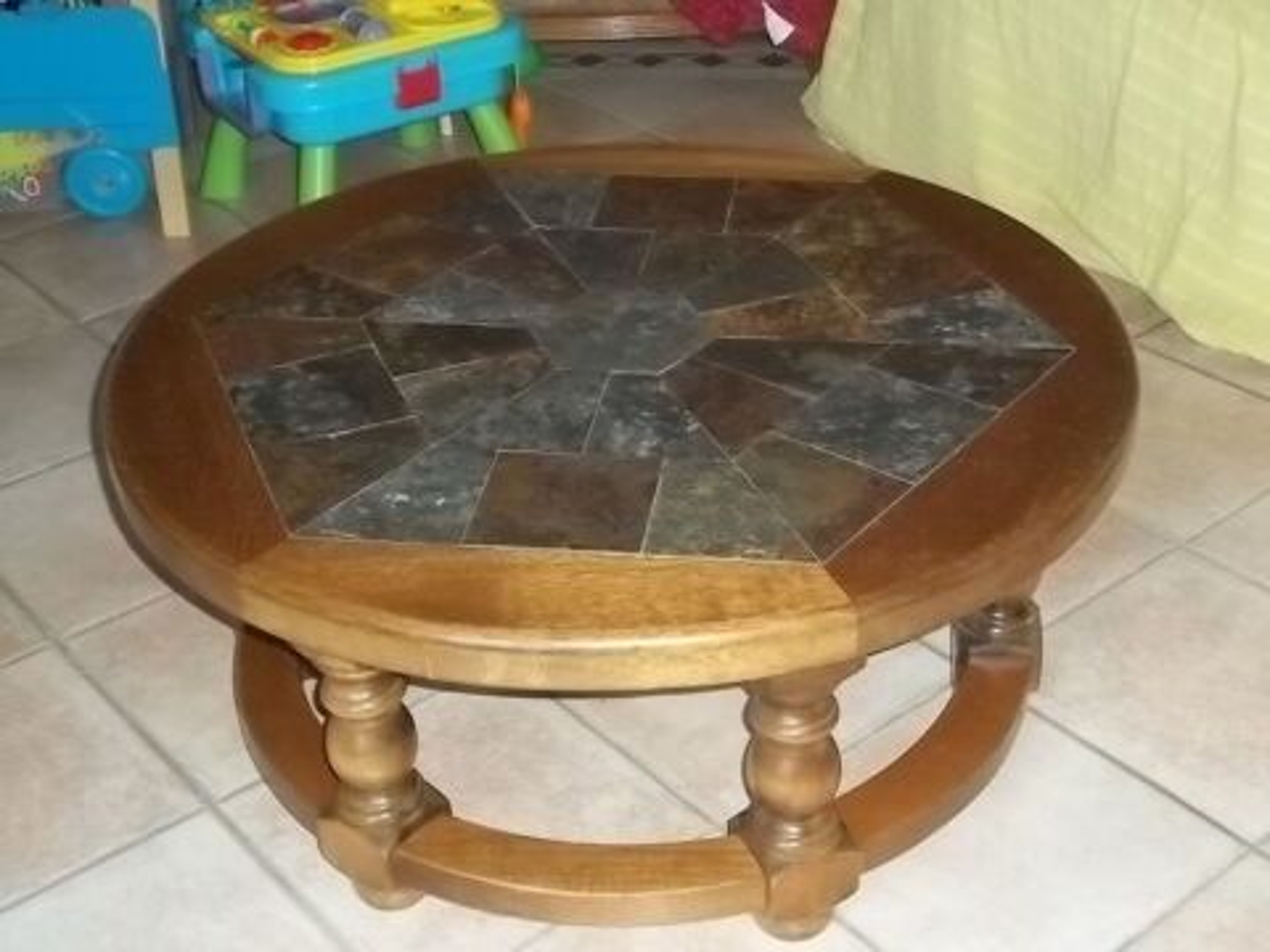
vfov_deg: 31.5
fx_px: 1688
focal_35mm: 46
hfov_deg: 41.2
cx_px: 635
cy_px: 476
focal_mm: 8.2
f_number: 3.5
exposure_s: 1/40
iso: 320
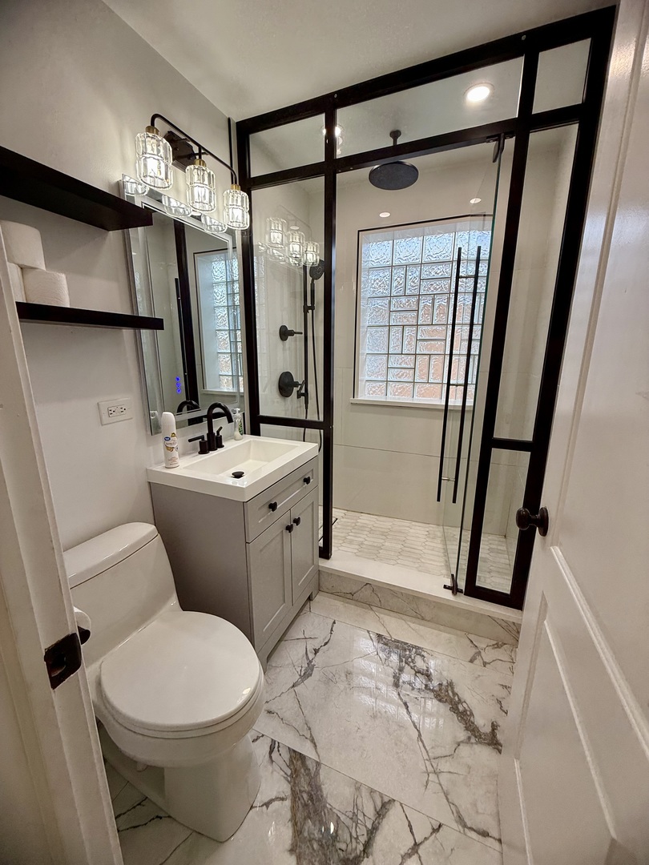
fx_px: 350
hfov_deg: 85.7
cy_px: 432
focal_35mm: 14
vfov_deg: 102.1
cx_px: 324
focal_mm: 2.22
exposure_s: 1/120
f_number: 2.2
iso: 64
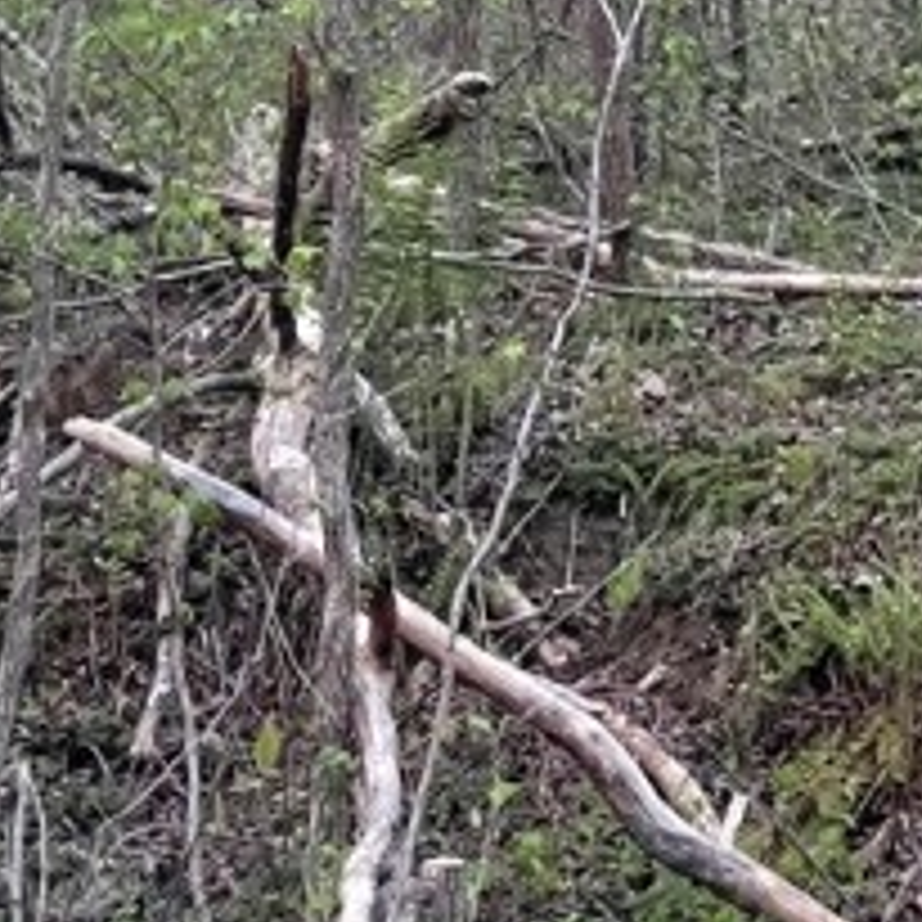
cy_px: -598
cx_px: 810
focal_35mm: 212
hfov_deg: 8.2
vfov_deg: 8.0
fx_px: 6388
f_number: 2.2
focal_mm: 7.5
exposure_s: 1/40
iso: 800
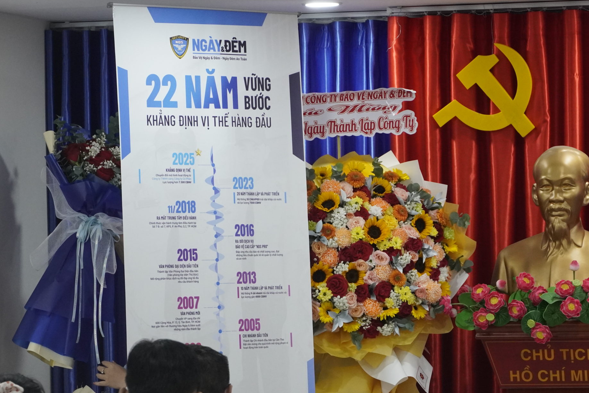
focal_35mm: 167
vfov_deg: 8.2
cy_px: 231
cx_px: 318
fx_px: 2732
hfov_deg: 12.3
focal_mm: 80
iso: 2500
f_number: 5.6
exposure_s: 1/160
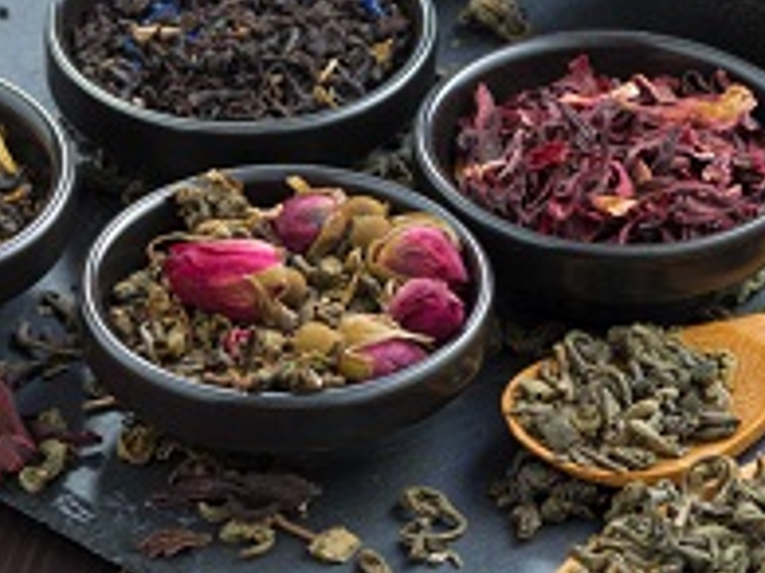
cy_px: 51
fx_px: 5853
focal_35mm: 265
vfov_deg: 5.6
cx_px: 55
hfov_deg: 7.5
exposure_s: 1/125
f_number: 14
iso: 125
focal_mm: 105
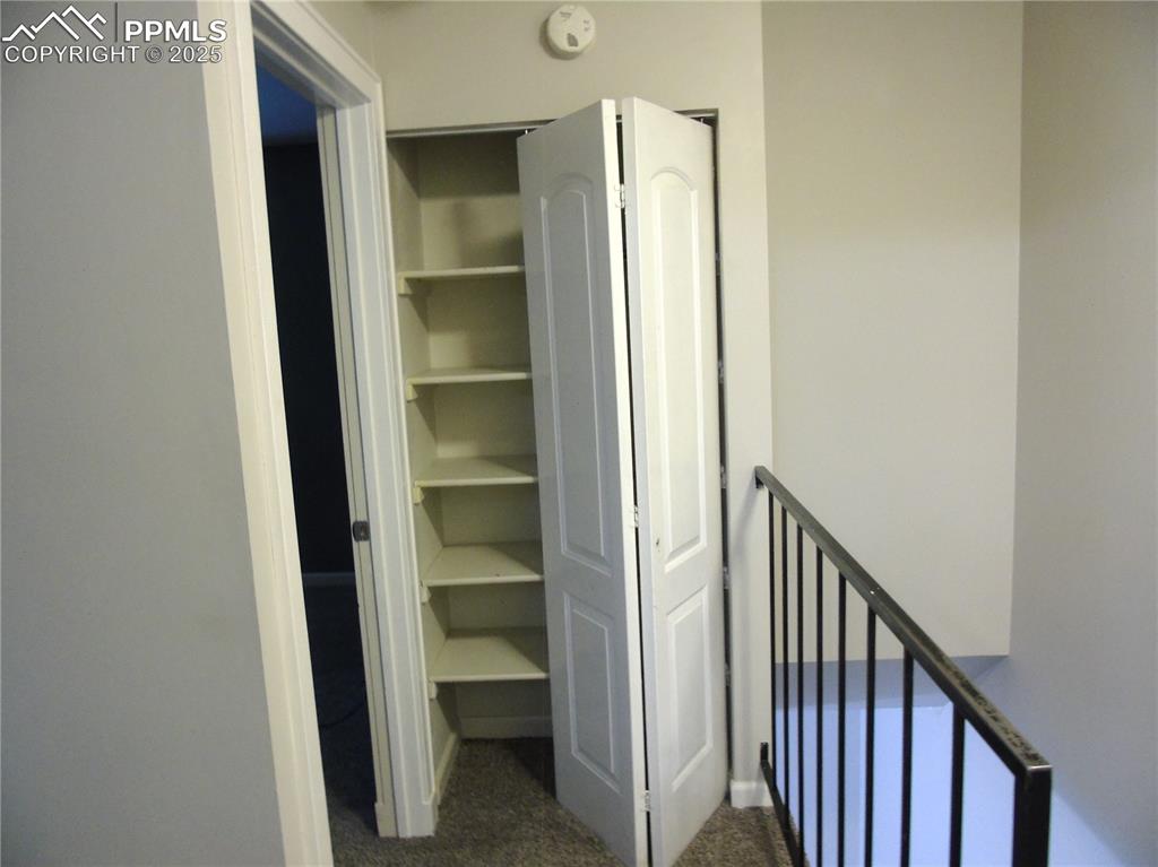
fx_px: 836
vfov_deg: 54.8
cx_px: 579
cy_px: 434
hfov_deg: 69.4
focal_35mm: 25
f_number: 3.4
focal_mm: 4.4
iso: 400
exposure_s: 1/8
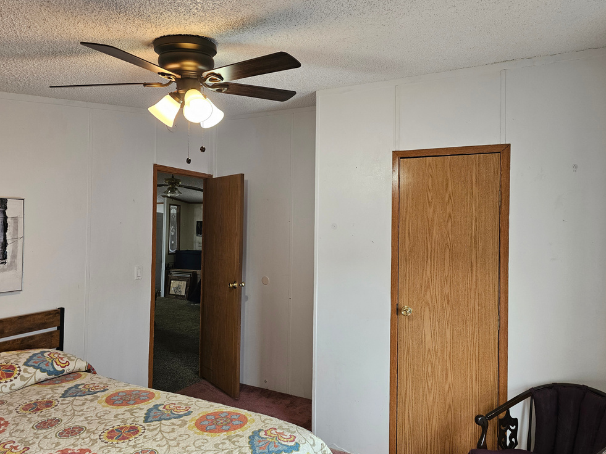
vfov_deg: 56.8
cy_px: 223
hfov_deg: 71.6
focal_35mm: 24
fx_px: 420
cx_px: 296
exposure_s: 1/120
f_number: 1.7
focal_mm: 6.3
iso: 200
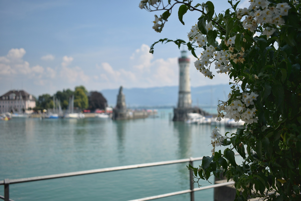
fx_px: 301
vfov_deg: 36.9
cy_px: 100
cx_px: 150
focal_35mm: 36
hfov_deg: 53.1
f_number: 4
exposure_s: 1/1000
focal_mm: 24
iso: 100
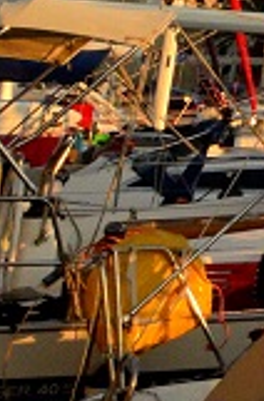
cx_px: 691
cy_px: -260
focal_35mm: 112
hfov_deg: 10.1
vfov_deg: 16.2
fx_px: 1243
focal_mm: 12
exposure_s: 1/8000
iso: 2000
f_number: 4
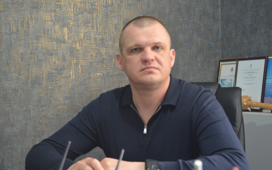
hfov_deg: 34.5
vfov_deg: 22.0
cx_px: 137
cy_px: 82
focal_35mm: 59
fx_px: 437
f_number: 5
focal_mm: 38
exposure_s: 1/30
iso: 1400
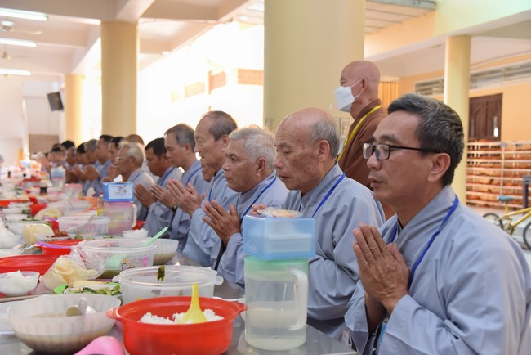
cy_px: 178
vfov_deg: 30.5
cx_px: 266
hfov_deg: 44.5
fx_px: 649
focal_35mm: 44
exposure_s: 1/80
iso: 640
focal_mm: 44
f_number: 5
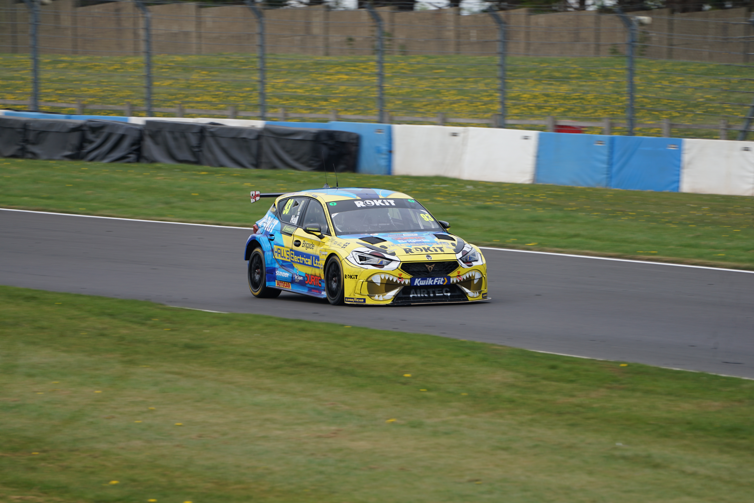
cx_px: 377
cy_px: 252
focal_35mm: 400
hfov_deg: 5.2
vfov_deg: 3.4
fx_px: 8377
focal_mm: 400
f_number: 9
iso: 100
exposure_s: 1/160
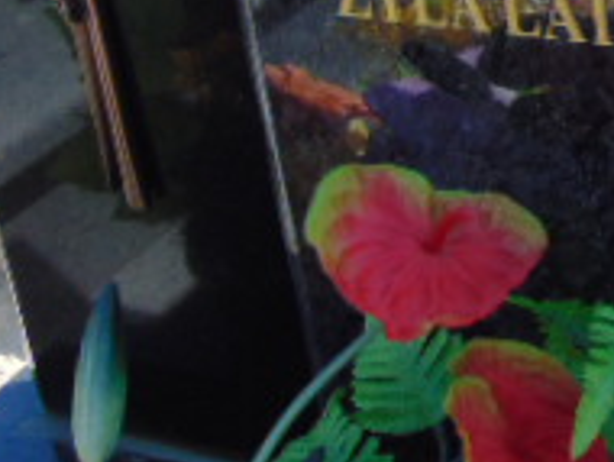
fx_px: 1492
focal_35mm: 84
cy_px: -258
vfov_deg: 16.0
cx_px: 730
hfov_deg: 21.6
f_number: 3
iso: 80
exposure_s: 1/640
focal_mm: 4.5
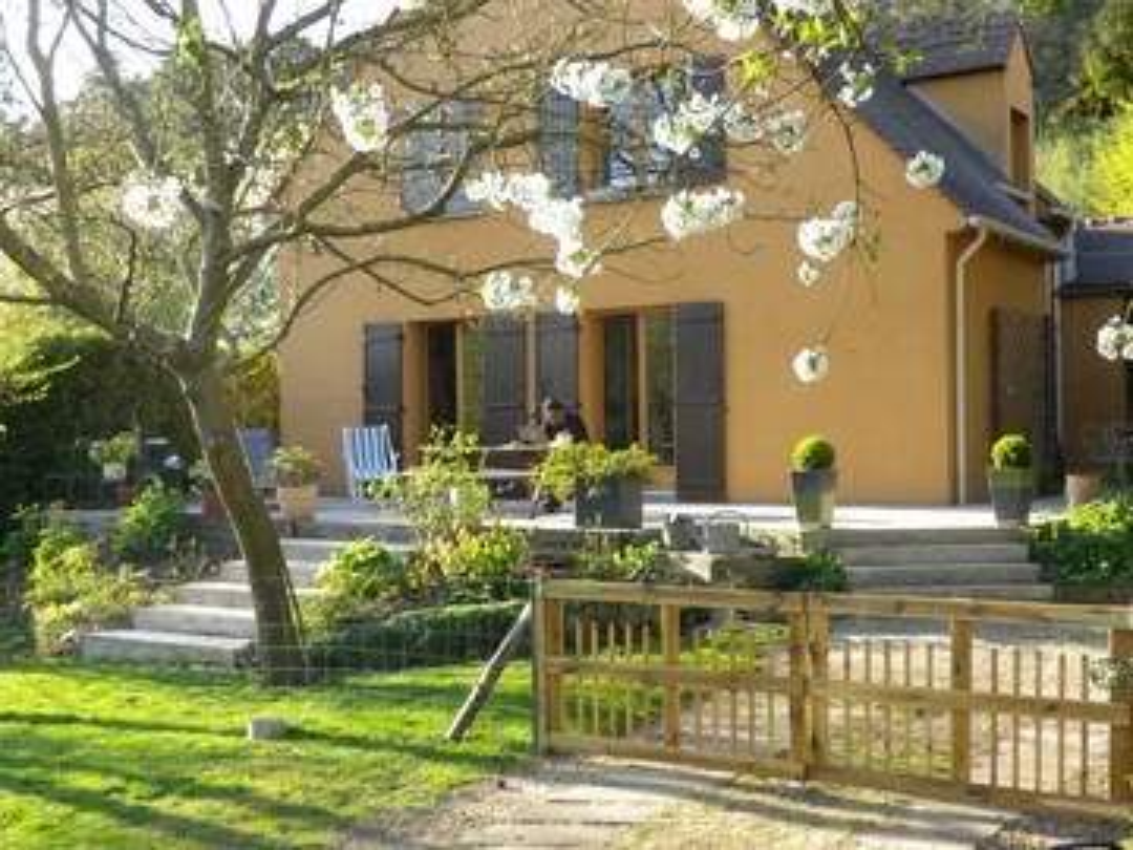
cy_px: 425
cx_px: 566
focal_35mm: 46
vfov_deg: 31.5
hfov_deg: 41.2
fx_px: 1506
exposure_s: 1/60
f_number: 4.2
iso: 80
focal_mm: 8.2
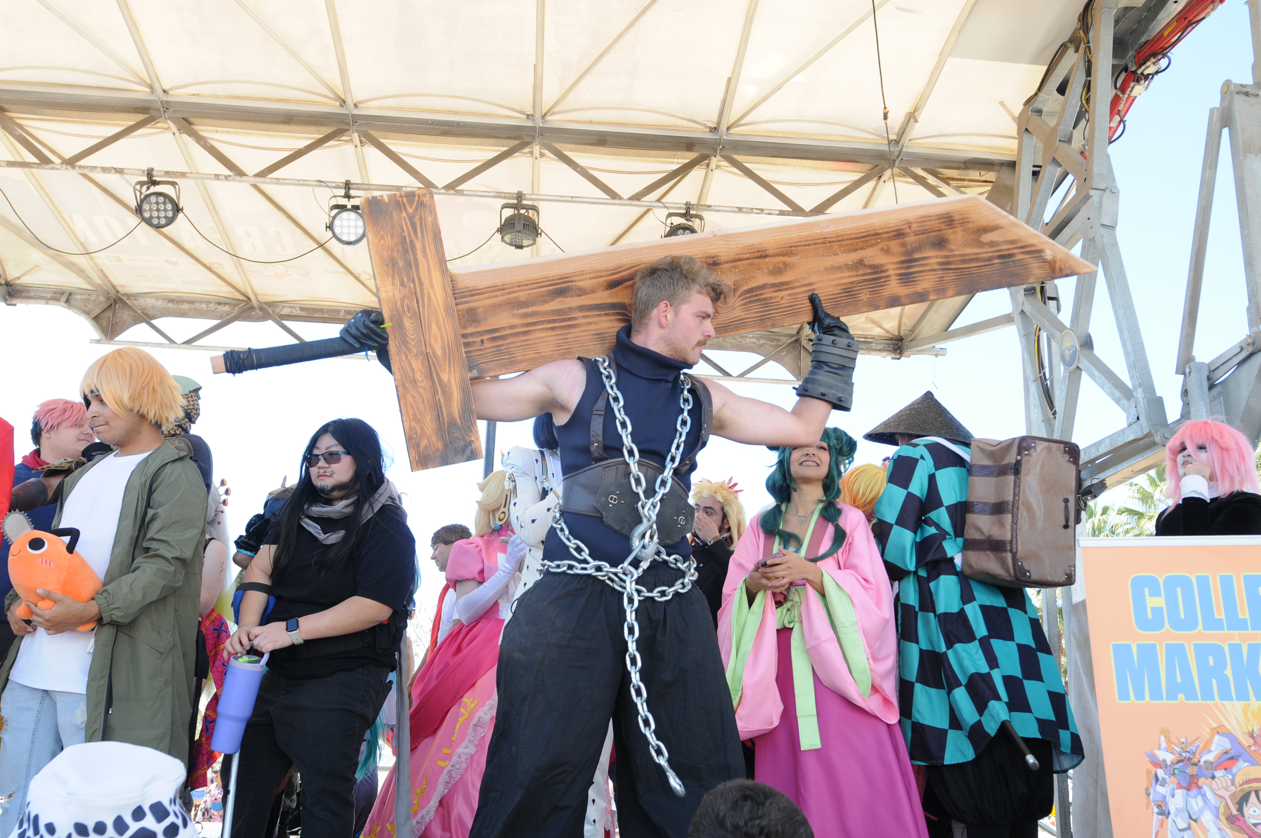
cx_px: 630
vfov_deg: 39.9
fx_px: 1155
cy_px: 419
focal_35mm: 33
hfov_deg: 57.3
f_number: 6.3
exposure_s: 1/160
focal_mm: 22
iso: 250
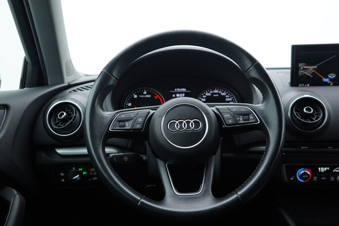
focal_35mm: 36
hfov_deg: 53.1
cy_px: 113
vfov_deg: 36.9
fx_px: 339
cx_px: 170
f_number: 2.8
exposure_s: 1/40
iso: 125
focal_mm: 24
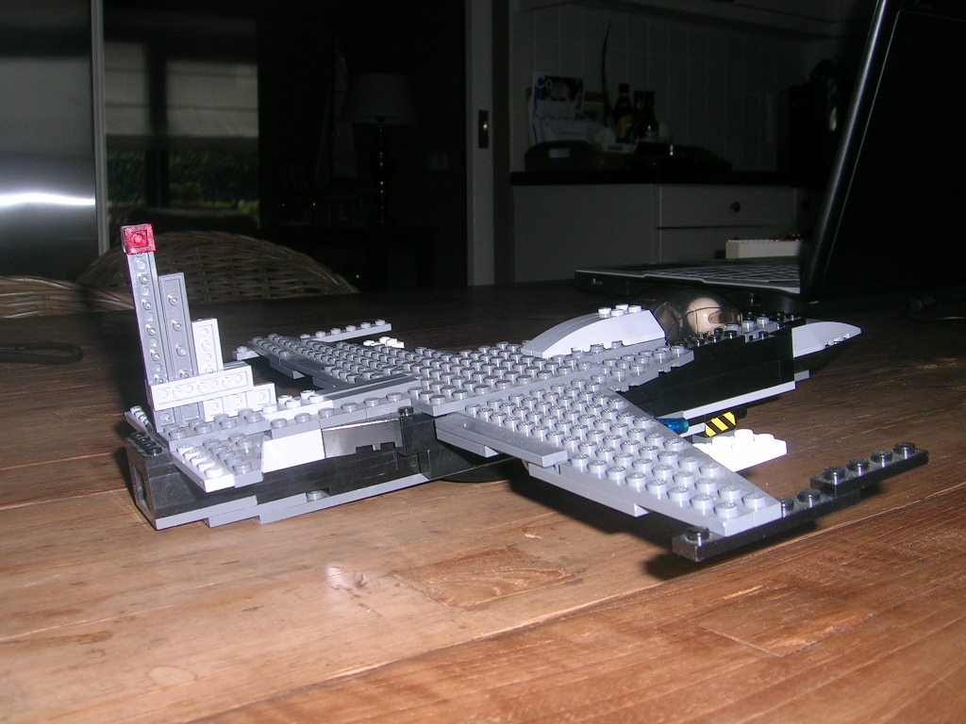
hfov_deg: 50.1
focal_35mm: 37
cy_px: 362
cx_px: 483
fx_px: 1033
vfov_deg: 38.7
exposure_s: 1/60.1
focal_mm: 5.7
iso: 50
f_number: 4.9
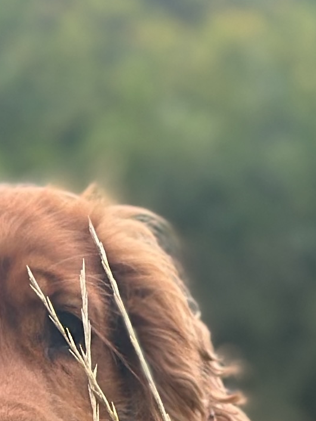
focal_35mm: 274
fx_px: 3333
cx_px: -17
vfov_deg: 6.9
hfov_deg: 5.4
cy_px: 910
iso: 80
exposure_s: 1/638
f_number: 1.78
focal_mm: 6.86
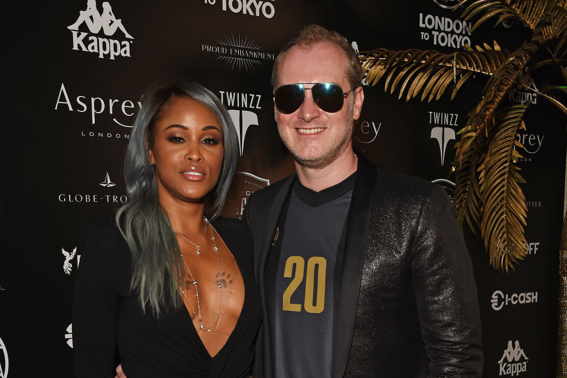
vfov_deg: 36.8
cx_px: 284
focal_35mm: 36
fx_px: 567
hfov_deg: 53.1
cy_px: 189
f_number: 7.1
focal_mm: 36
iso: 1000
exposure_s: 1/160
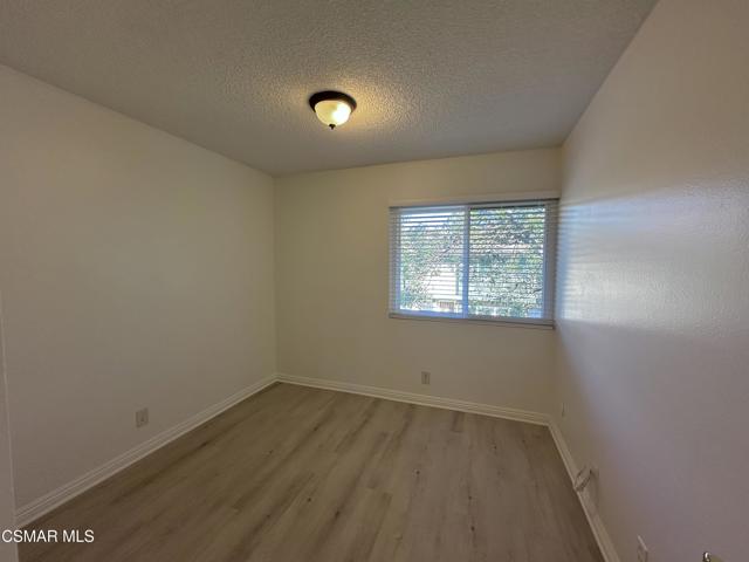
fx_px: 303
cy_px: 281
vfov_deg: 85.7
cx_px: 374
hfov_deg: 102.1
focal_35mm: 14
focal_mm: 2.22
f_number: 2.2
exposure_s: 1/120
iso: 160
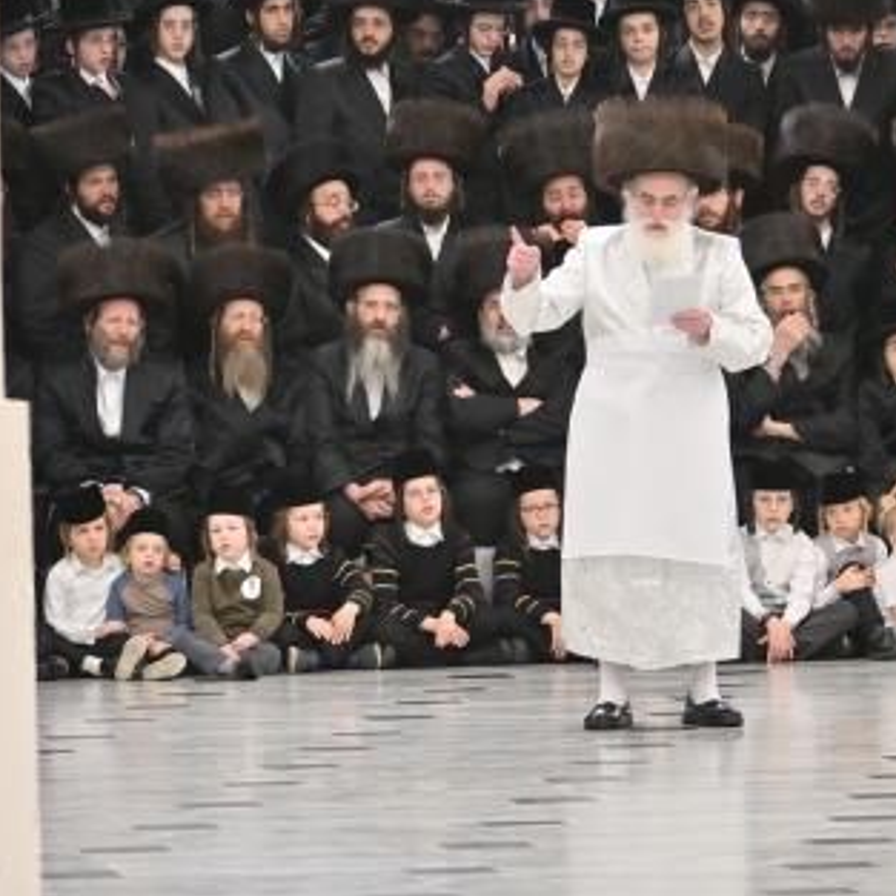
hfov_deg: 6.0
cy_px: 412
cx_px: 469
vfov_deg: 6.0
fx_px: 8551
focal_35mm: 292
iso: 500
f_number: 2.8
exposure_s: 1/500
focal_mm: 70
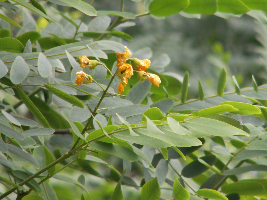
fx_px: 3240
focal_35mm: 420
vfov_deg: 3.5
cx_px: 134
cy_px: 100
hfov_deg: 4.7
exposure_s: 1/125
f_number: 4.5
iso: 50
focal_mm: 69.5
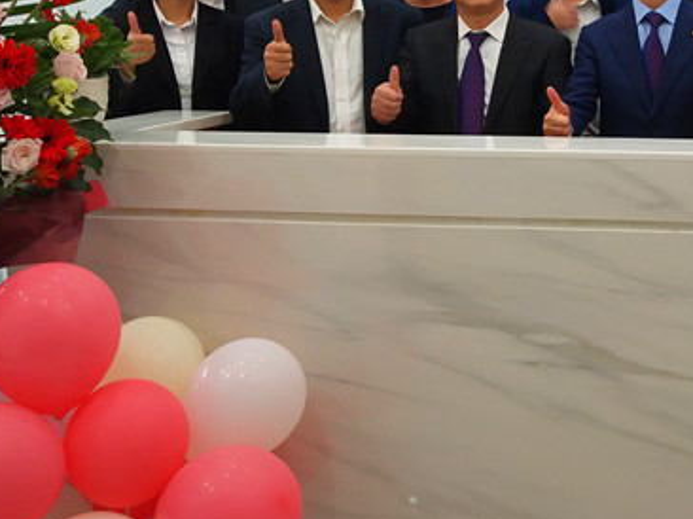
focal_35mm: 64
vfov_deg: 22.5
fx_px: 1280
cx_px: 634
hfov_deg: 29.0
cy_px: 82
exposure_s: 1/50
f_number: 1.8
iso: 150
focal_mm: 3.95
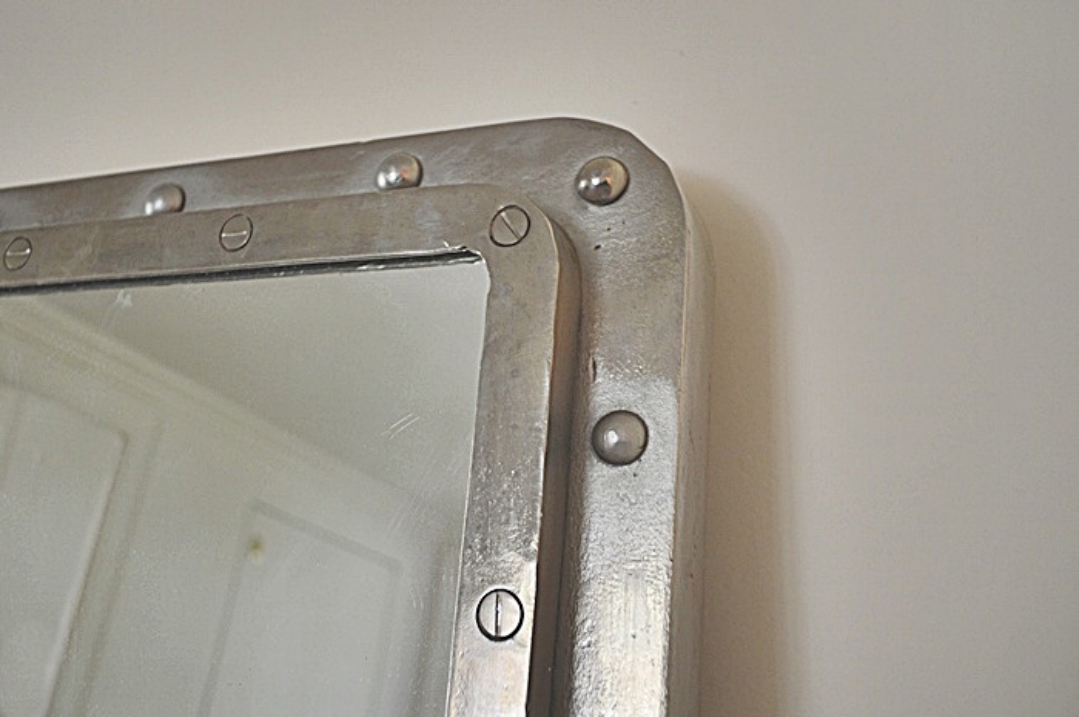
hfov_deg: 57.3
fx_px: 988
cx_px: 540
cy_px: 358
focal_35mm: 33
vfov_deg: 39.9
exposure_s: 1/15
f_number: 4
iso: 400
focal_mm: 22
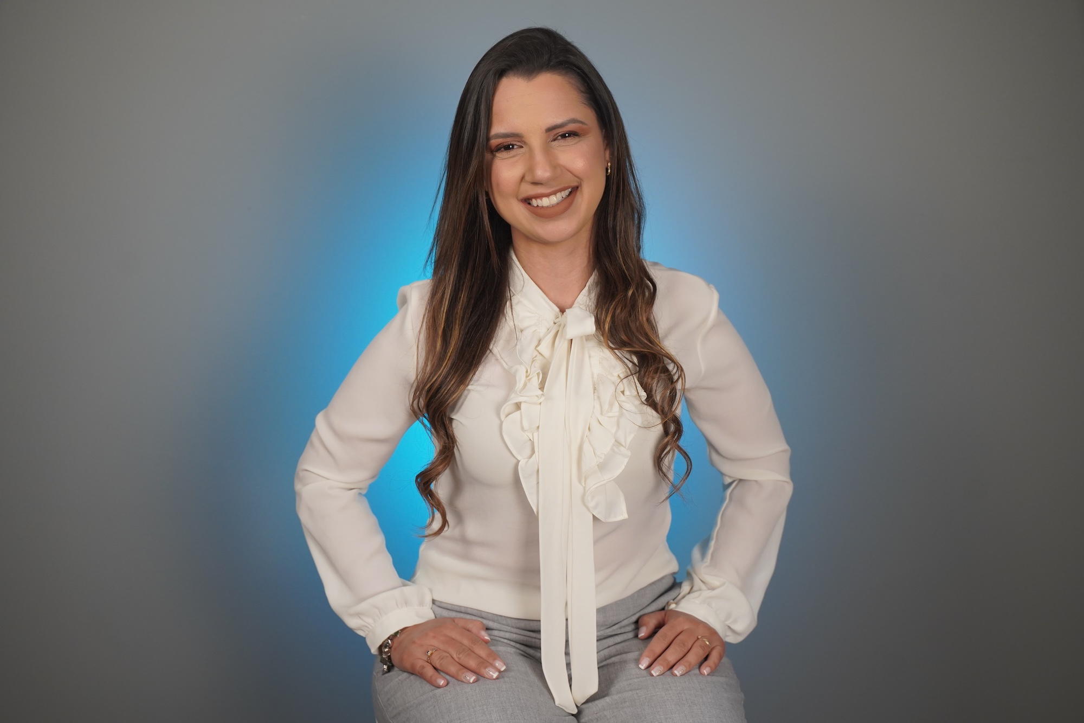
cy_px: 362
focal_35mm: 37
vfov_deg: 35.9
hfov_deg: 51.9
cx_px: 542
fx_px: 1114
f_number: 4
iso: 1250
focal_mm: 37
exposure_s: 1/160
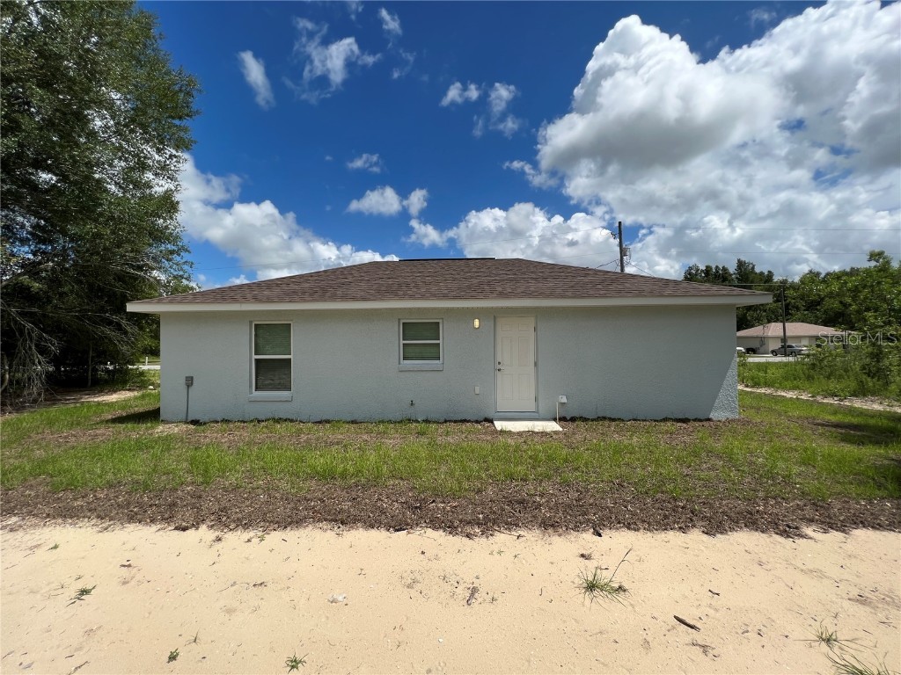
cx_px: 450
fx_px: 338
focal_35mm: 13
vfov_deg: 89.9
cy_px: 338
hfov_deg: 106.2
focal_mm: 1.57
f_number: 1.8
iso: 32
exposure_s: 1/2320
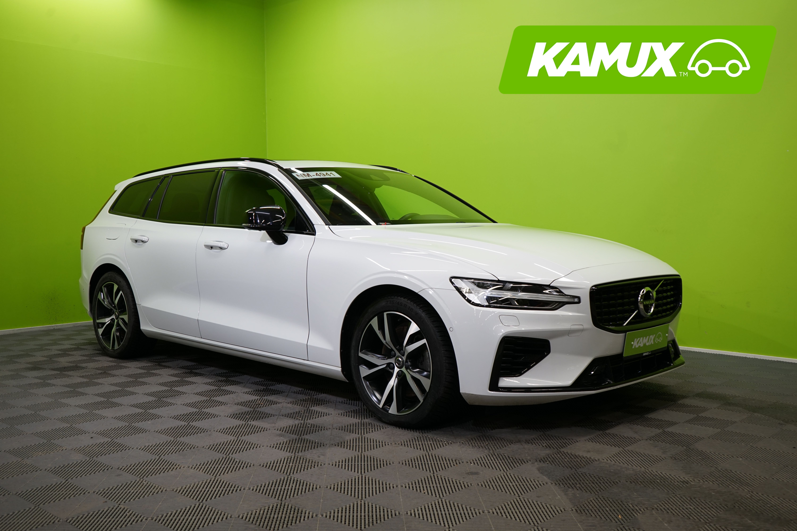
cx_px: 398
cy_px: 266
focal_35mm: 35
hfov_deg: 54.4
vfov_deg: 37.9
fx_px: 775
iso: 500
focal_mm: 35
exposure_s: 1/40
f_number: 6.3
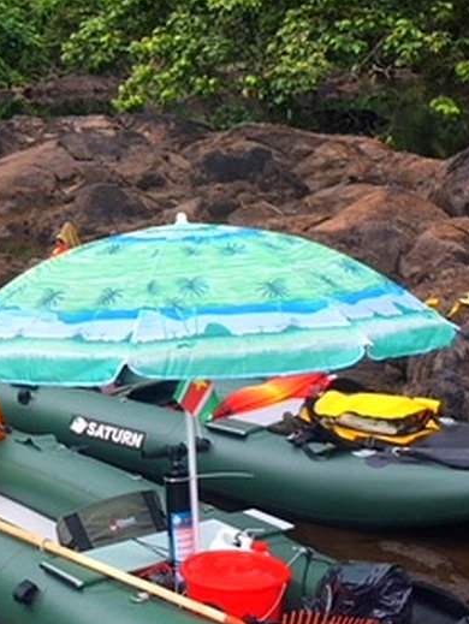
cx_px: 60
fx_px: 1209
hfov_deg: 21.5
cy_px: 290
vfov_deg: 28.9
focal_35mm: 67
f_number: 2.2
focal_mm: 4.15
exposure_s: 1/314
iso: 25
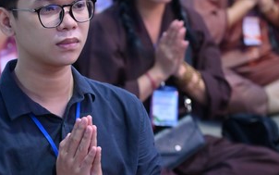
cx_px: 117
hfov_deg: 8.0
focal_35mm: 263
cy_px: 152
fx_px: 2001
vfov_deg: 5.0
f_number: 4.5
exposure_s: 1/50
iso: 2000
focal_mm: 120
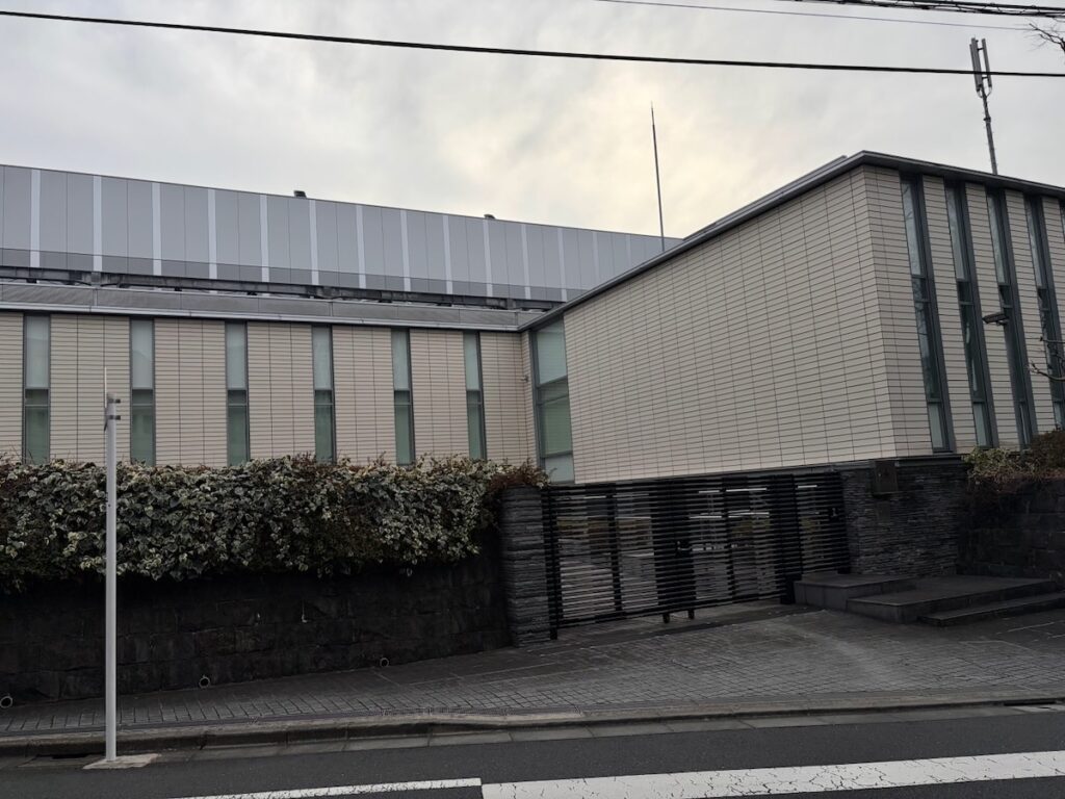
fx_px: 800
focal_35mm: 26
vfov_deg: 53.1
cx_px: 532
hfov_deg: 67.3
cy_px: 400
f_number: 1.6
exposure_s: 1/1848
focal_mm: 5.96
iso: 50
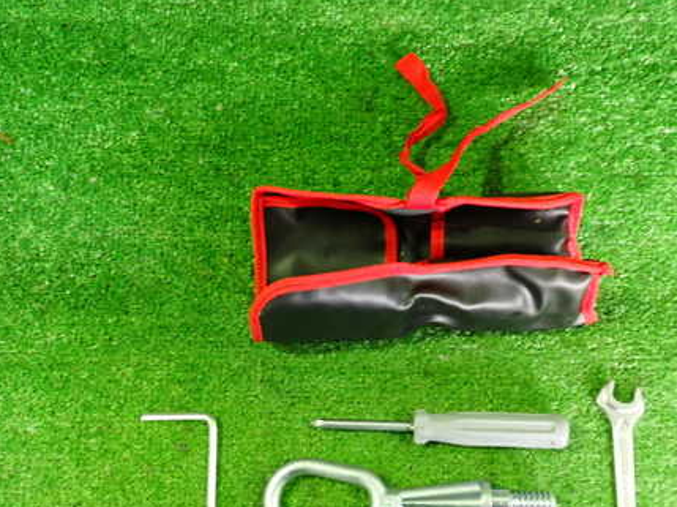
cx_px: 393
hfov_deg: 44.7
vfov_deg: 34.1
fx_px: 821
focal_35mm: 42
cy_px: 314
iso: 800
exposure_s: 1/30
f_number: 2.3
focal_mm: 5.4
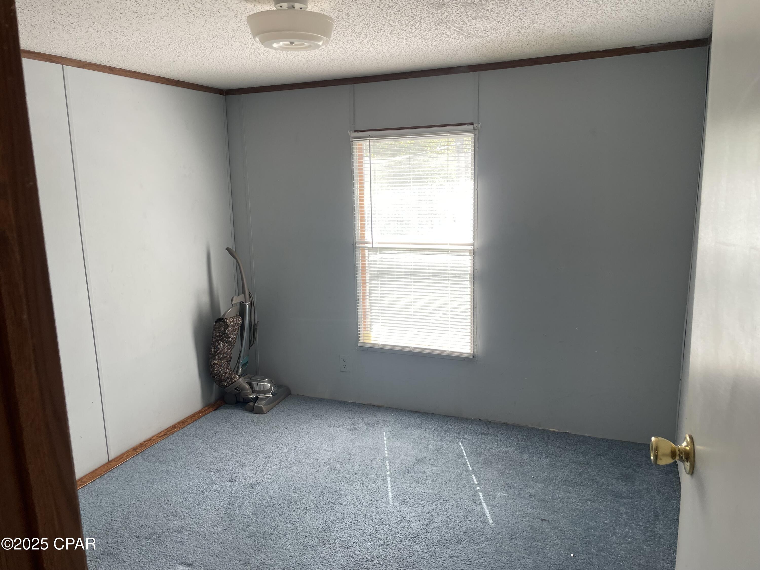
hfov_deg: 67.3
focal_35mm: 26
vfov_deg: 53.1
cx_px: 380
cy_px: 285
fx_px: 571
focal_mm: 4.2
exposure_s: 1/120
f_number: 1.6
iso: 40
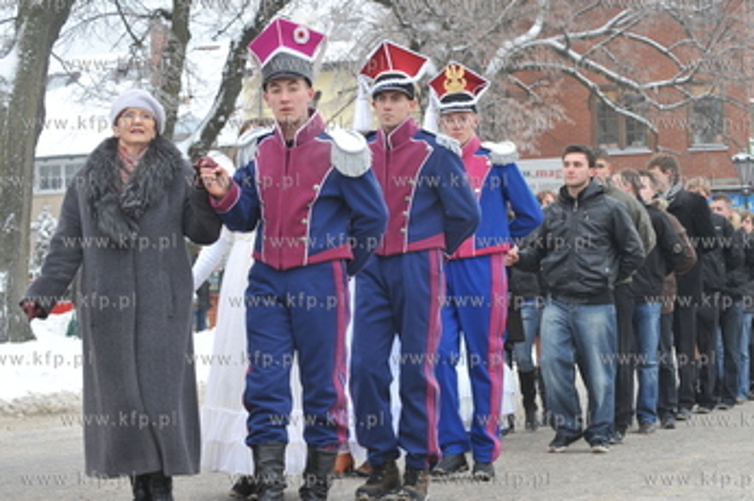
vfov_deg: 16.8
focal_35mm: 81
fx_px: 1695
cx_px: 403
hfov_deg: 25.1
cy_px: 270
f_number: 5.6
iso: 400
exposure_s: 1/125
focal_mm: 70
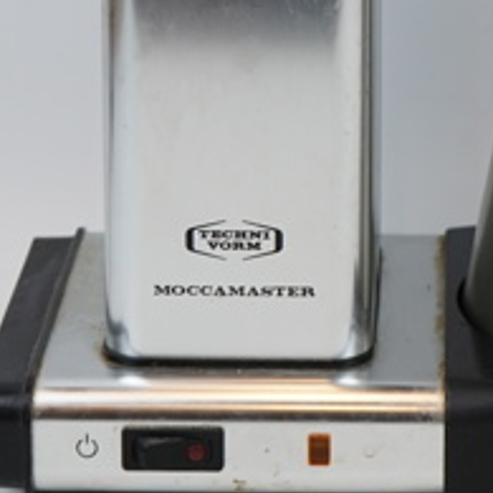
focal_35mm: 188
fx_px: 3029
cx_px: 480
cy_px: -101
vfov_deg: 9.2
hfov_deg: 9.2
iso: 100
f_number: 5.6
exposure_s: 1/60
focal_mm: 48
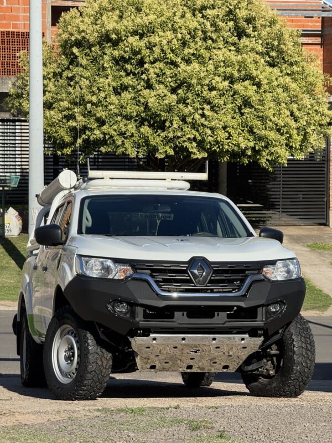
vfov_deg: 16.4
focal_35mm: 120
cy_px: 222
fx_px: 1535
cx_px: 166
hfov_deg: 12.3
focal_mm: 15.66
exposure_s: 1/1773
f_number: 2.8
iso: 50
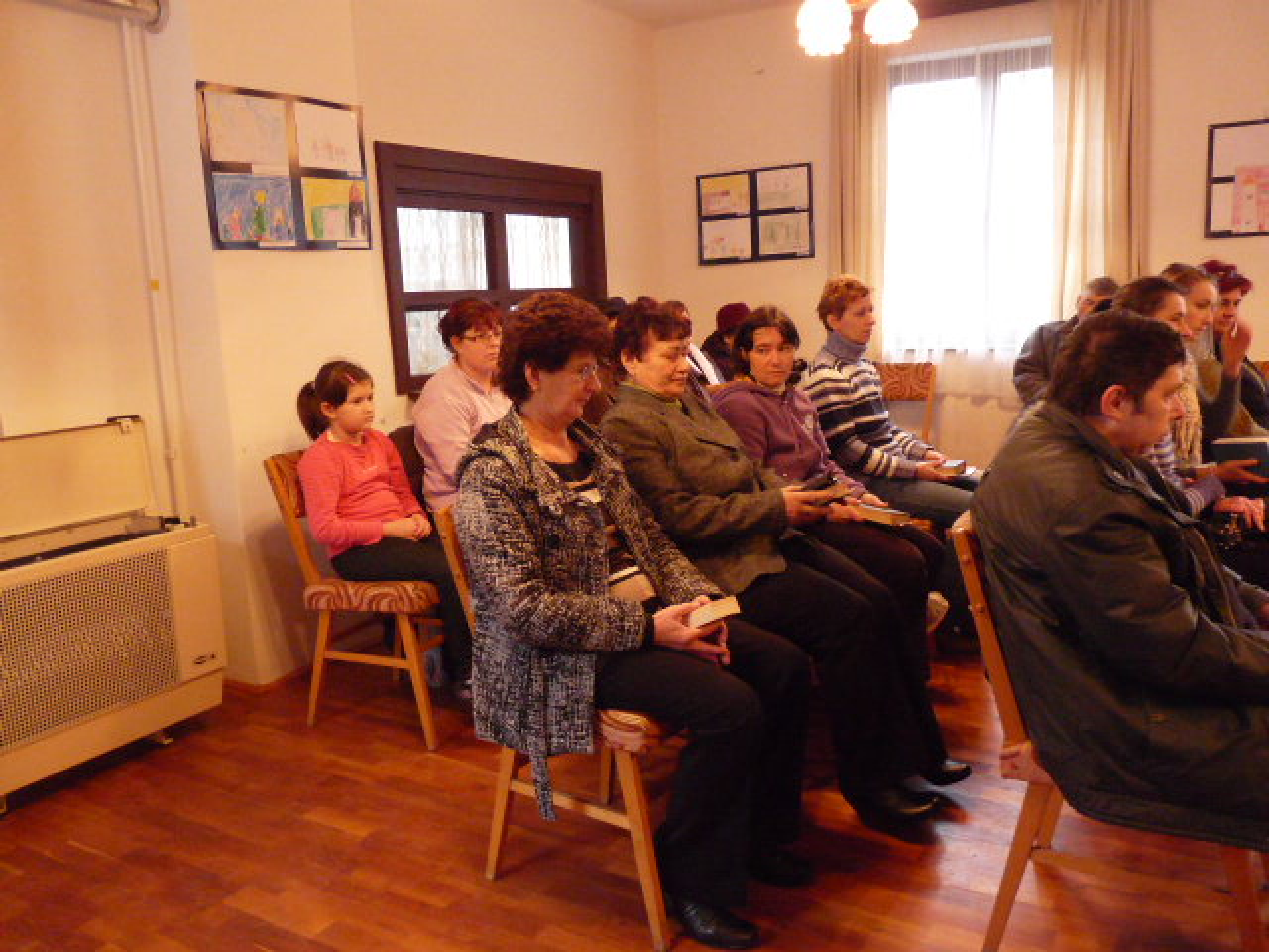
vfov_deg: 51.4
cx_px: 634
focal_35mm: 27
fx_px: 990
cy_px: 476
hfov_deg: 65.3
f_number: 2.8
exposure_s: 1/40
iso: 800
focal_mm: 4.8
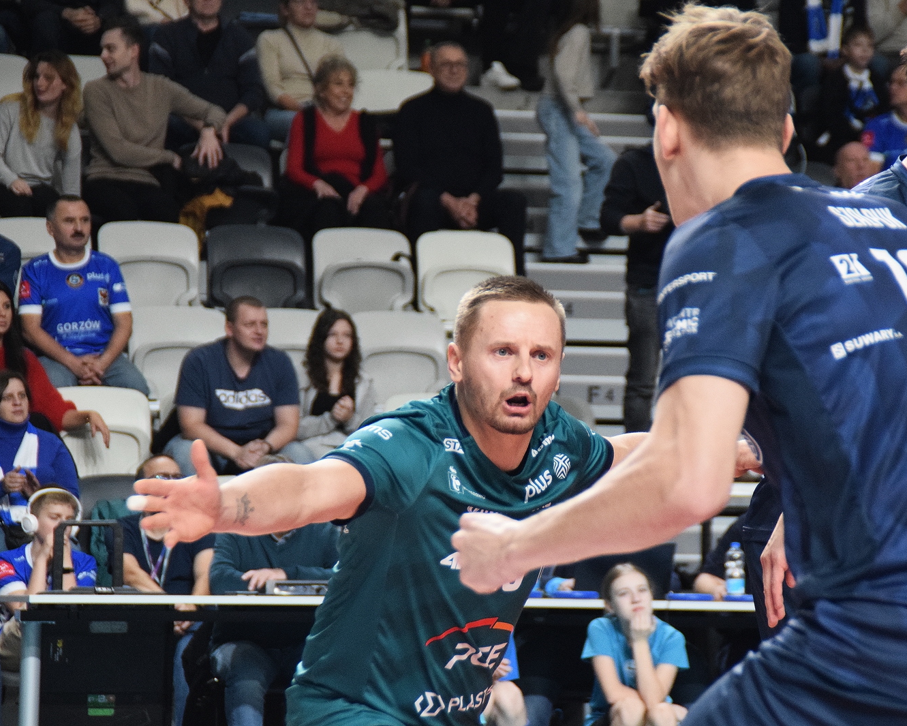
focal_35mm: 212
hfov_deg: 9.1
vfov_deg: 7.3
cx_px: 510
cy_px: 363
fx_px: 5680
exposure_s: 1/500
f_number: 6
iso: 3200
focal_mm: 125
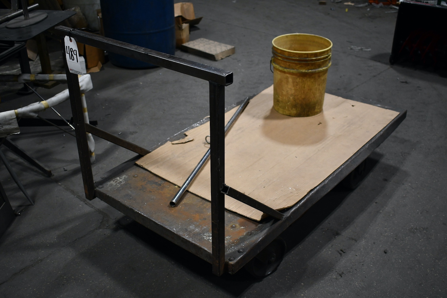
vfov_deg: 35.9
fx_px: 459
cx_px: 224
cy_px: 149
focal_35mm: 37
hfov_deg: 51.9
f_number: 4
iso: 900
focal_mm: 25
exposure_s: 1/125
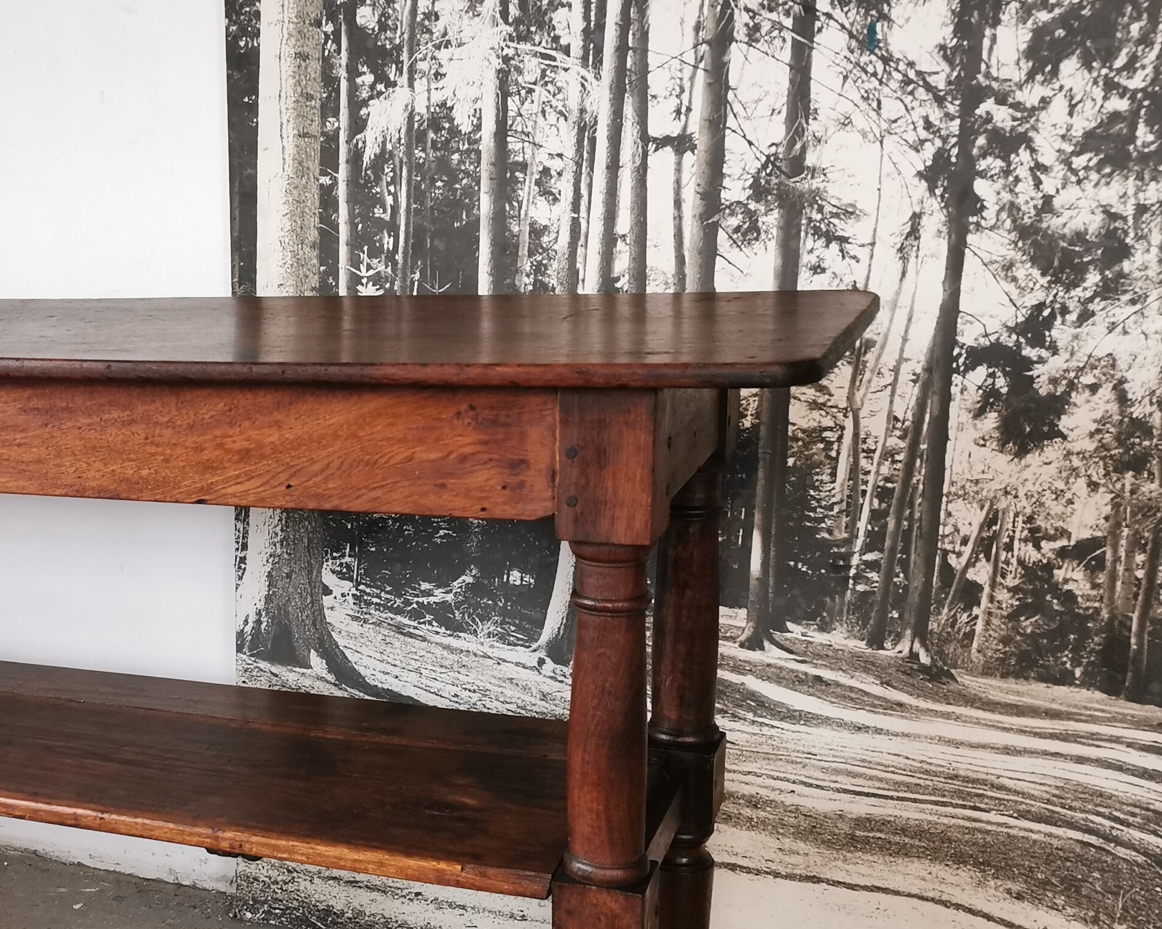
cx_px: 118
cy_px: 593
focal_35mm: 50
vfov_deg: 30.1
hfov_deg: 35.2
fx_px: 1719
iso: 320
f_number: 1.6
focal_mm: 5.56
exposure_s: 1/40
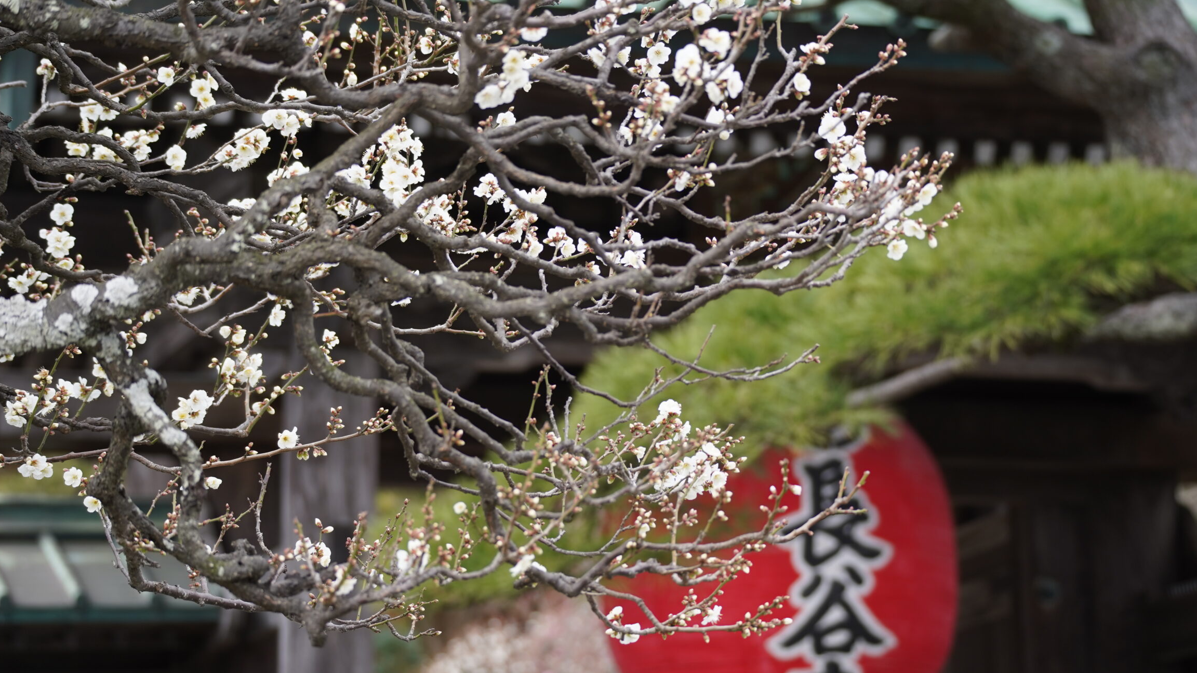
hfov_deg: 15.1
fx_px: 4507
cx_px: 610
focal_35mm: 142
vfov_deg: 8.5
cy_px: 359
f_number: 5
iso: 250
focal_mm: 122
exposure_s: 1/160
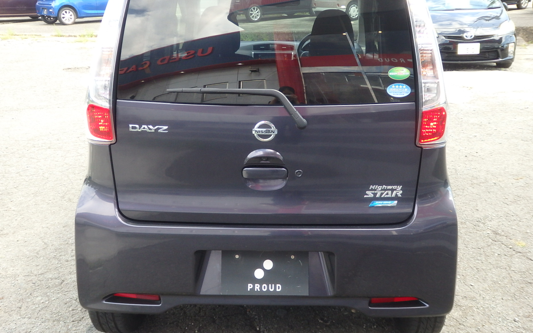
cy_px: 141
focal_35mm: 40
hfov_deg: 49.3
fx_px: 581
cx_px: 268
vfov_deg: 31.9
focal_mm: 6.6
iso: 250
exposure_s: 1/40
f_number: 3.6
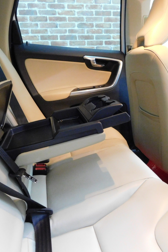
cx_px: 94
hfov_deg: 41.0
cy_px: 126
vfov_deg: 58.7
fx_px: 224
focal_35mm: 32
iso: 800
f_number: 3
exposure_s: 1/6
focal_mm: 4
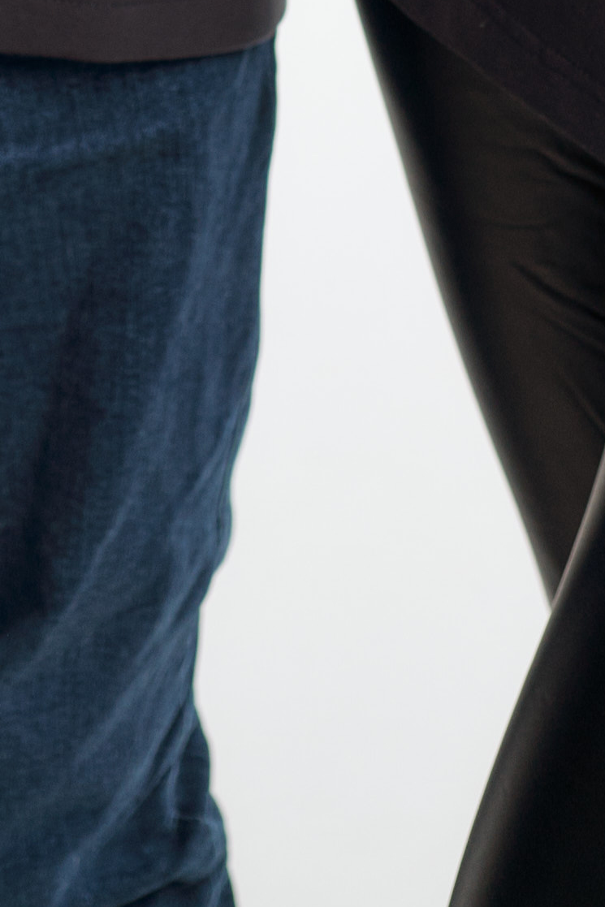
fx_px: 4737
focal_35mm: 188
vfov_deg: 9.7
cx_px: 312
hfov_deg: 7.3
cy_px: -1232
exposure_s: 1/125
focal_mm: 35
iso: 100
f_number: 4
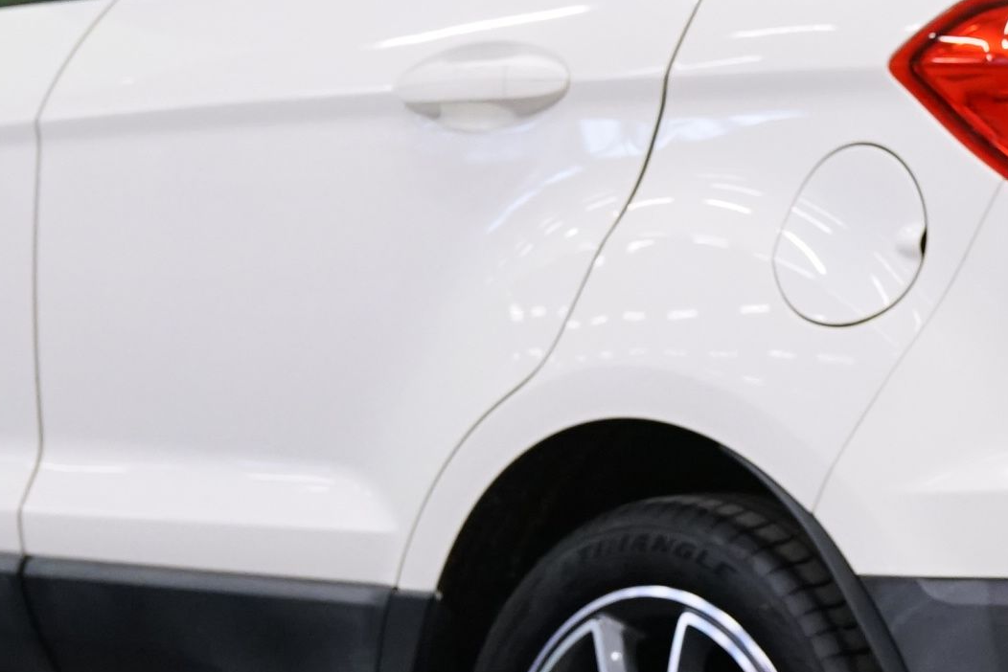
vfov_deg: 7.3
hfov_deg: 11.0
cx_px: 728
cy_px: 242
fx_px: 5237
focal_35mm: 187
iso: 2000
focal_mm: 50
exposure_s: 1/60
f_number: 4
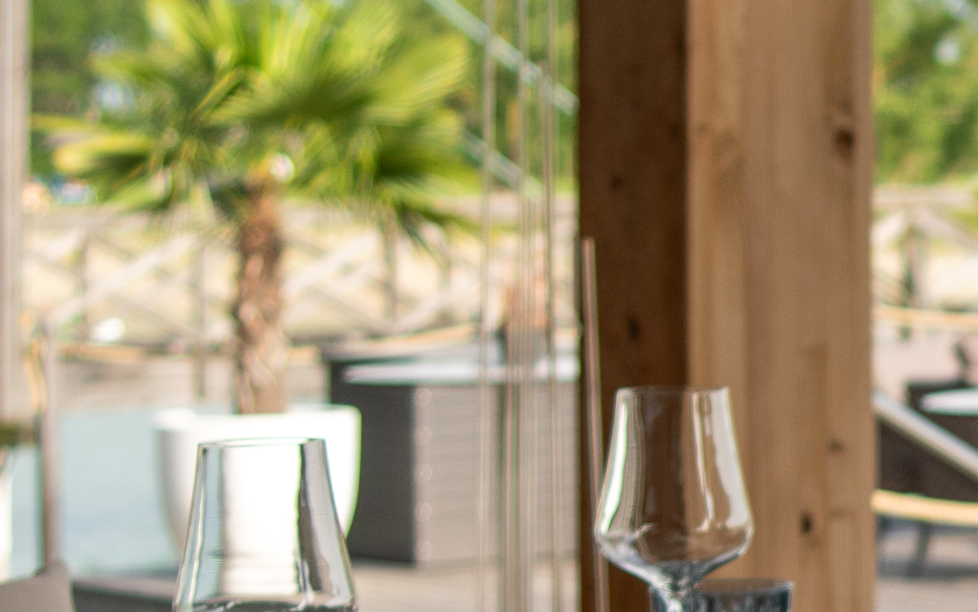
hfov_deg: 12.0
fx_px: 4478
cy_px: 703
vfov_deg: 7.7
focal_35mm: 168
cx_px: 1359
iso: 200
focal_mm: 35
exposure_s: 1/1000
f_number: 4
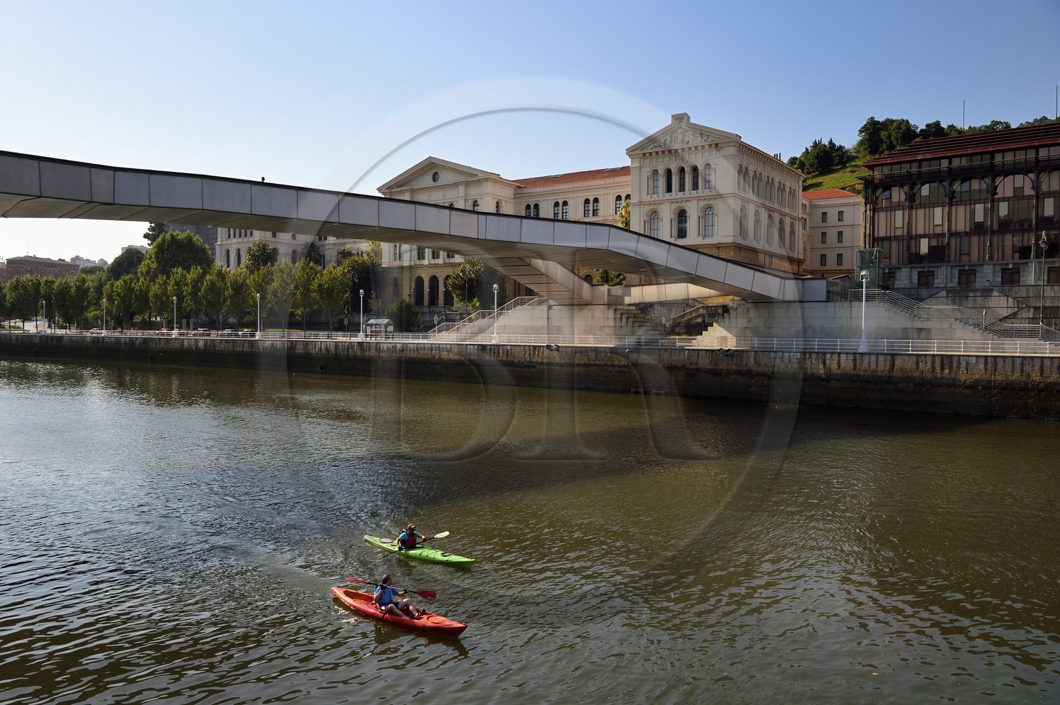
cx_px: 530
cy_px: 352
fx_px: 824
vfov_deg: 46.3
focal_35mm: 28
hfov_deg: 65.5
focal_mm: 28
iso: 200
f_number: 13
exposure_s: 1/320
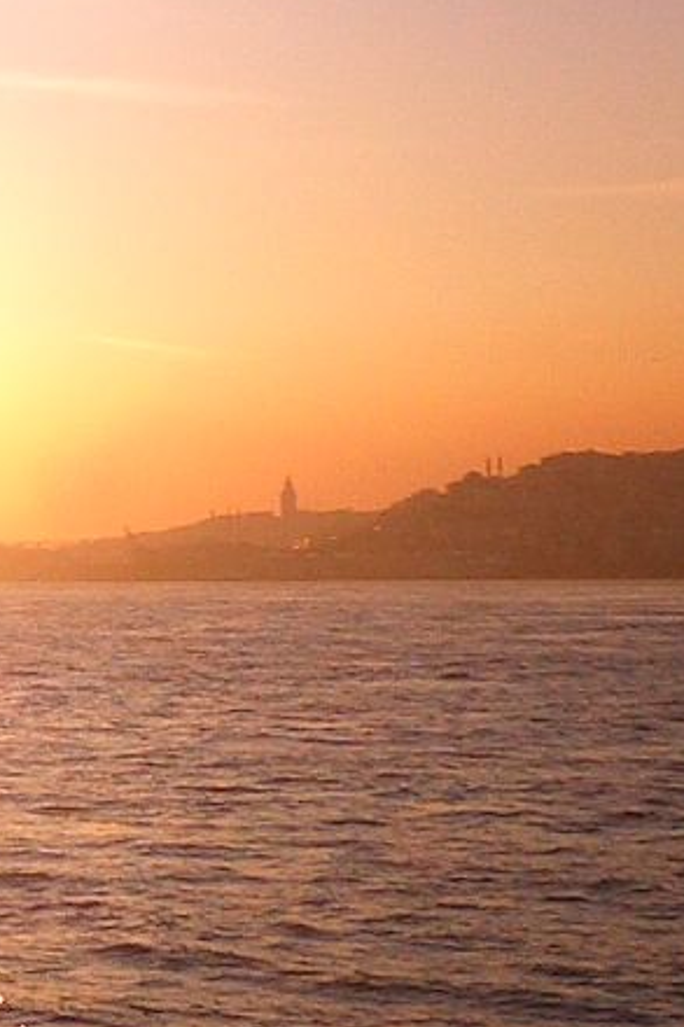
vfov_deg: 18.3
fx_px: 3194
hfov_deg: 11.5
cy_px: 607
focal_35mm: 112
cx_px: -448
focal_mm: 5.6
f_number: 3.5
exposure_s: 1/1000
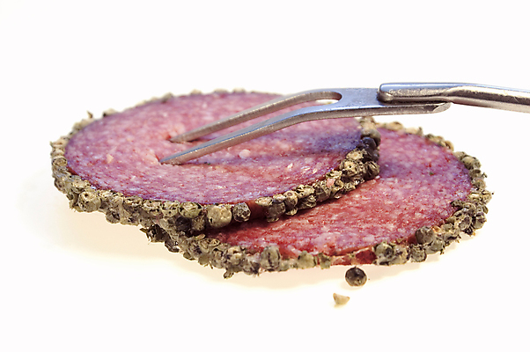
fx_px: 1324
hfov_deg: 22.6
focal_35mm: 90
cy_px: 176
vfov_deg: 15.2
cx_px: 265
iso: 100
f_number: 8
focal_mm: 60
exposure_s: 1/15
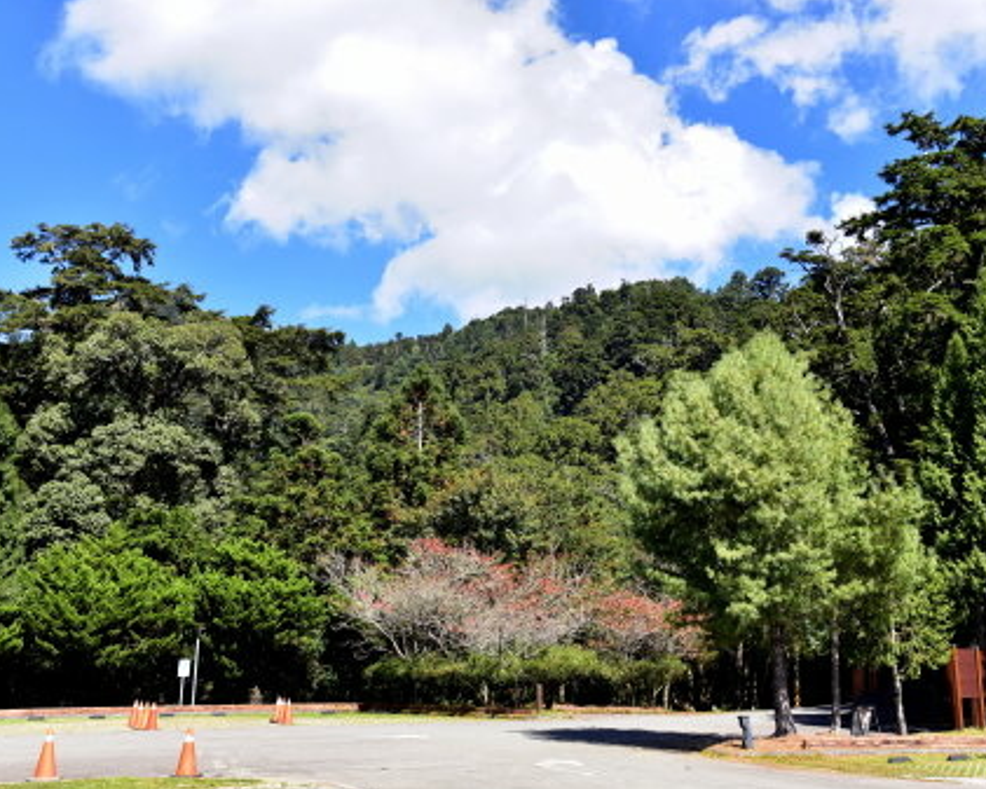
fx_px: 1168
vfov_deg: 37.4
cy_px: 396
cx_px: 550
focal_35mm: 40
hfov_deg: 45.7
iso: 100
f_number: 6.3
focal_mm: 35
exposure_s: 1/160
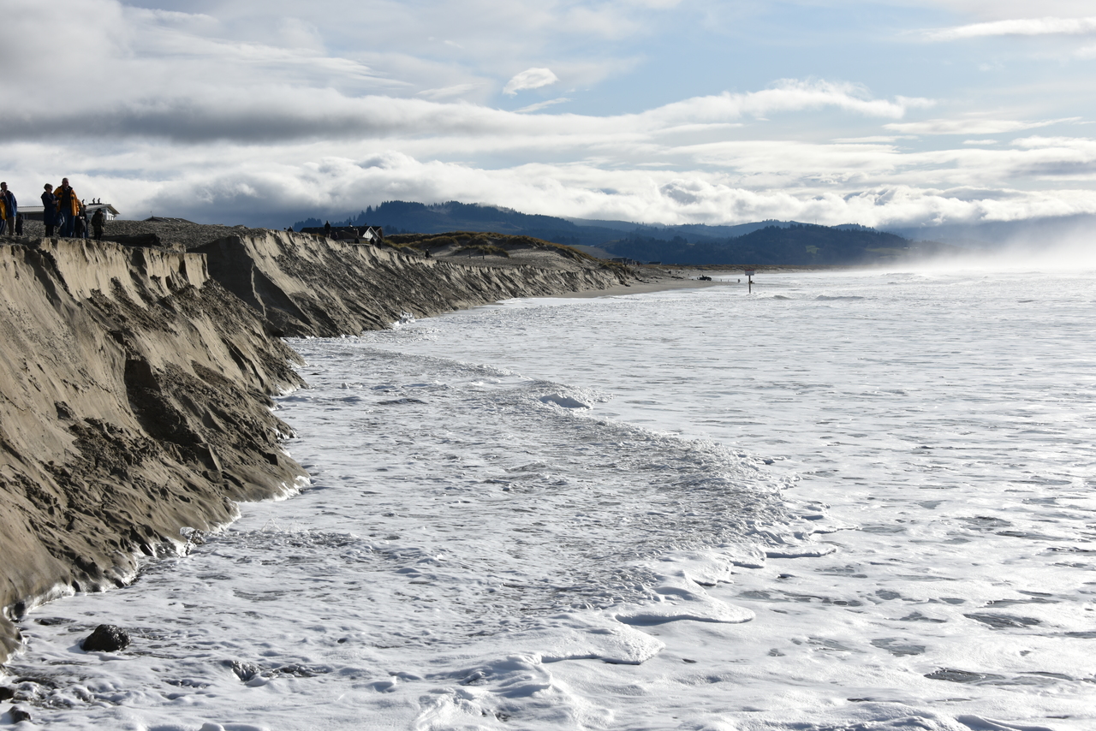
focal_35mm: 56
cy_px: 366
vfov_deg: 24.2
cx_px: 548
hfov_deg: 35.6
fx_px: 1705
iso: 100
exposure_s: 1/400
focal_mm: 56
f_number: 10
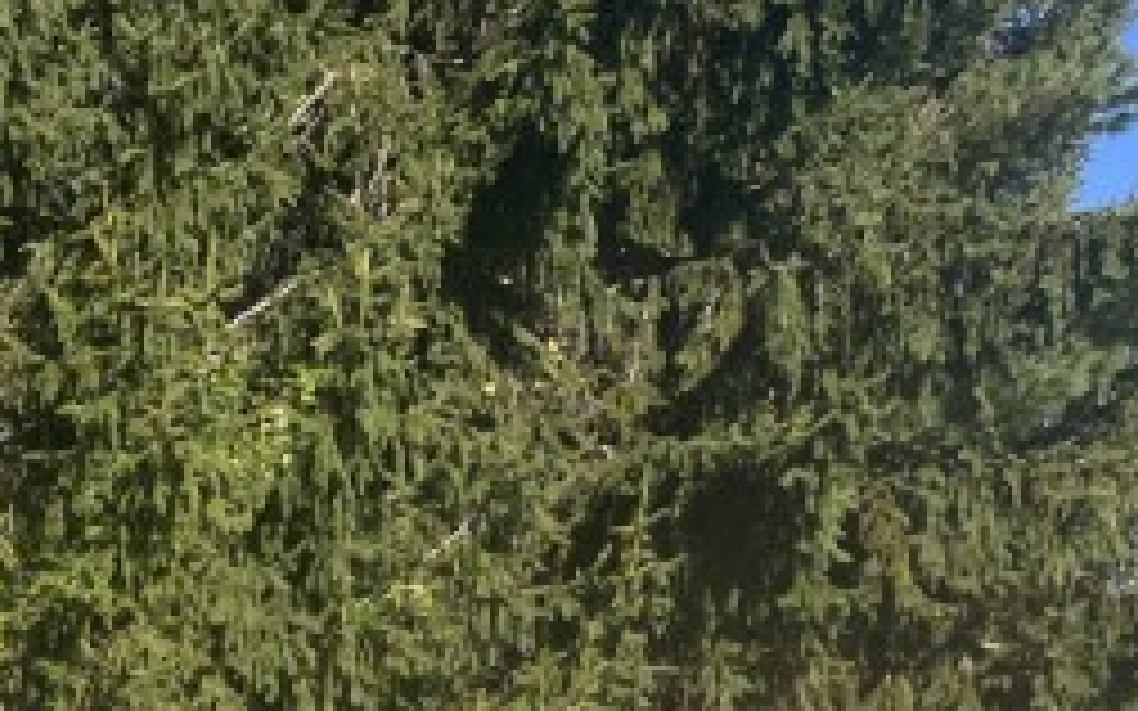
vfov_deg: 13.3
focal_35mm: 87
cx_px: -459
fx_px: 2698
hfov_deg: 21.0
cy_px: 1346
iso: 50
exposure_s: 1/2755
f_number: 1.6
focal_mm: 5.1
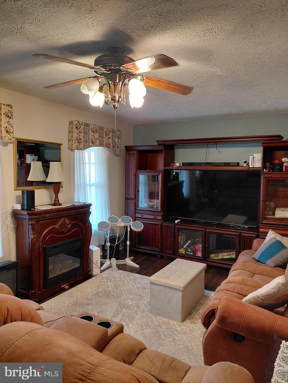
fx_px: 277
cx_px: 144
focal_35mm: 25
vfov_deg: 69.4
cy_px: 192
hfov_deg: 54.9
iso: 320
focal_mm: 4.69
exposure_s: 1/60
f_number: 1.8
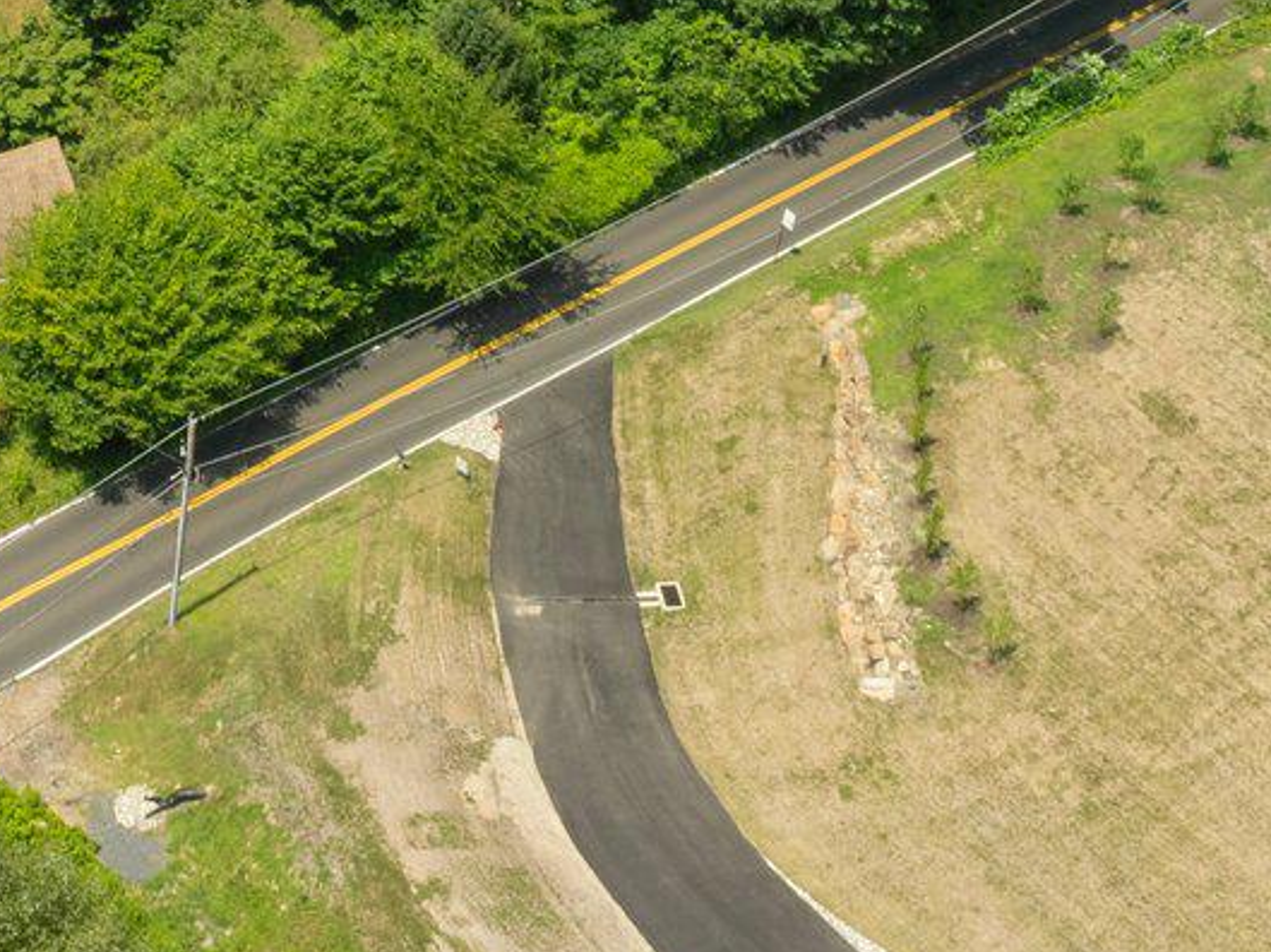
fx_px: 3412
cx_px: -187
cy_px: -566
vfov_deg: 14.6
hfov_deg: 20.0
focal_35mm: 93
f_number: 11
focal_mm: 12.29
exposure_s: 1/60
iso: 100
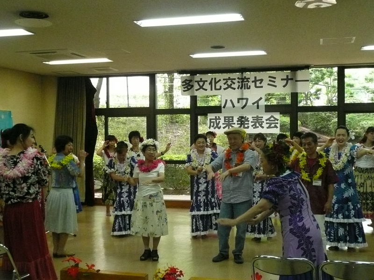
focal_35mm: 45
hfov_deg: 42.1
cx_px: 187
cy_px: 140
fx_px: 486
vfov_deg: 32.2
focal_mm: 4.9
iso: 400
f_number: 3.4
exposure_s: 1/60
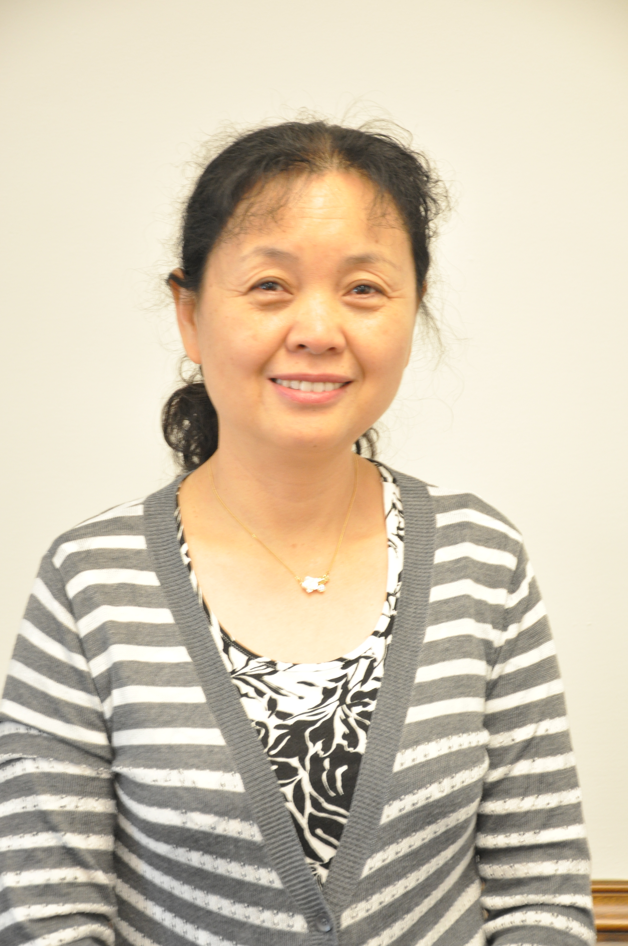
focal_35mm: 105
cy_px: 473
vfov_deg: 19.5
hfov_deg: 13.0
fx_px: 2754
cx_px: 314
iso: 800
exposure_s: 1/10
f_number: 5.3
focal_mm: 70
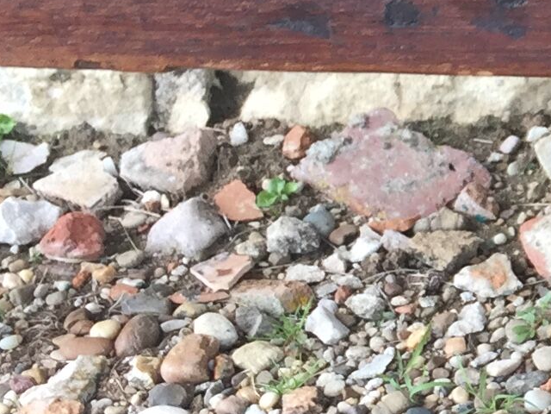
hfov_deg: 11.9
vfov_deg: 10.0
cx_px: 1096
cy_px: 79
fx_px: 2356
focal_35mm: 148
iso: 32
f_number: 2.2
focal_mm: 4.15
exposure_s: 1/100
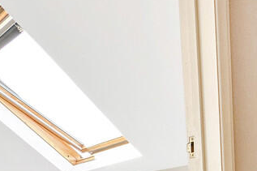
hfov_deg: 37.0
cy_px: 280
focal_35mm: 47
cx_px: 263
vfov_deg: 21.9
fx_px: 335
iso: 100
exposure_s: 1/100
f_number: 2.2
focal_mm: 2.22
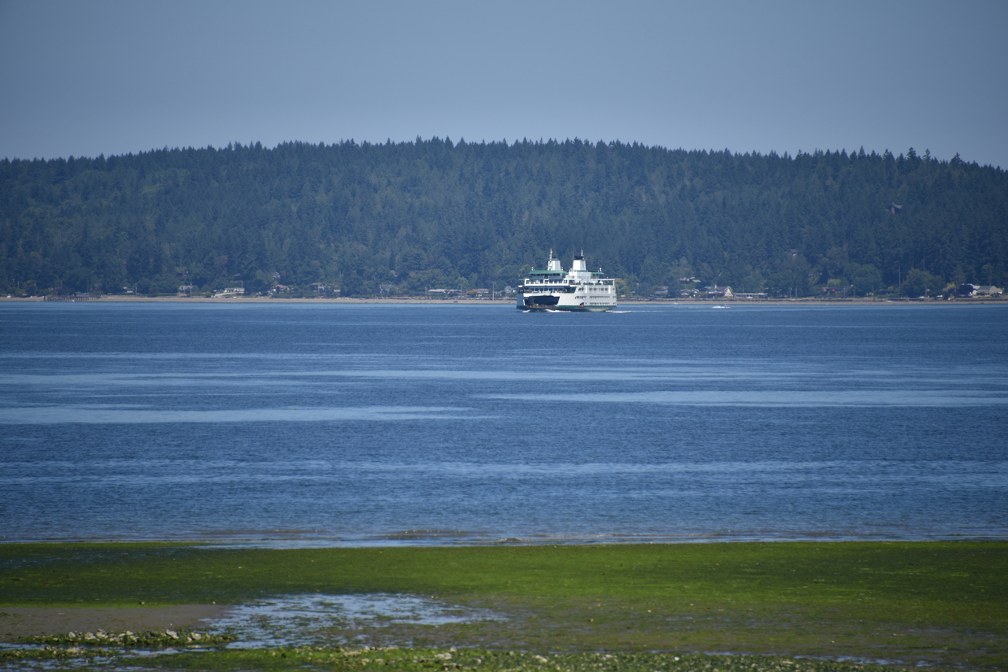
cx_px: 504
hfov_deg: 6.9
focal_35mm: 300
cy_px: 336
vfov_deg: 4.6
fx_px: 8401
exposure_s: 1/640
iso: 100
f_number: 6.3
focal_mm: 300
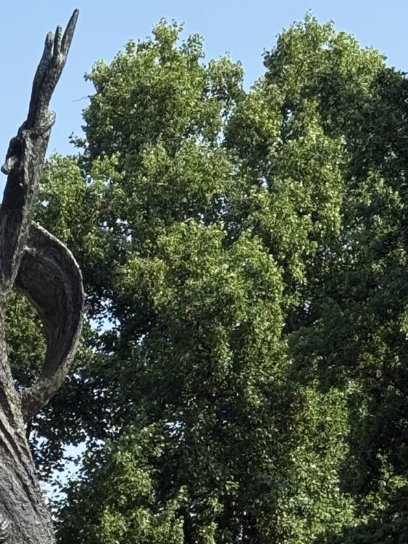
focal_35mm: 155
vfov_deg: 12.3
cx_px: -182
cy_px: 750
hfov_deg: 9.3
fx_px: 2435
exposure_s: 1/2208
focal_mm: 6.76
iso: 64
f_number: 1.78
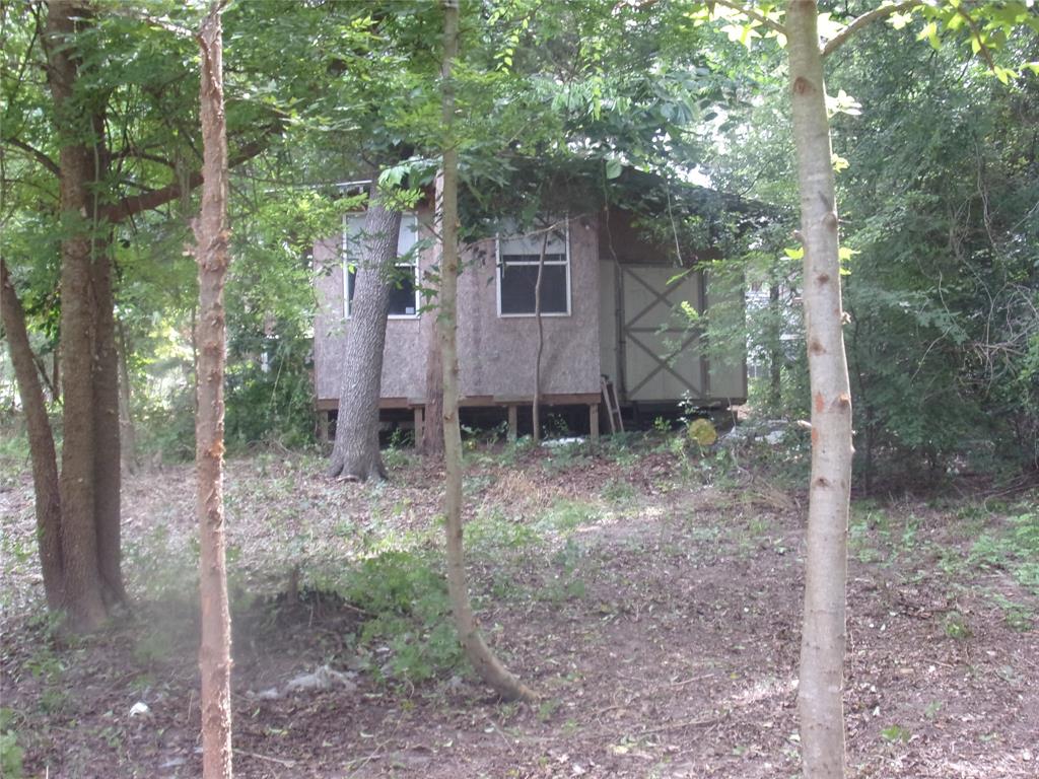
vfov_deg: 31.5
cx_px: 520
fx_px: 1381
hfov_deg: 41.2
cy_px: 390
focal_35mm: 46
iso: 140
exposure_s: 1/34
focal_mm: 8.3
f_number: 4.1
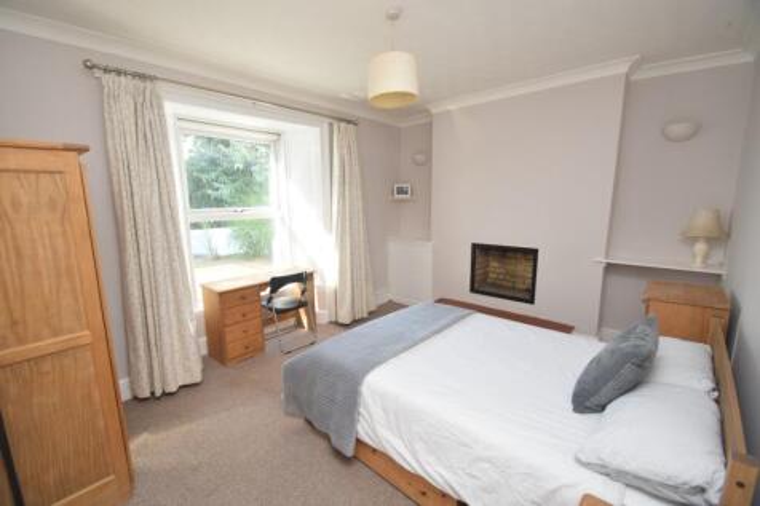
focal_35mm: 15
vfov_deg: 77.3
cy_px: 253
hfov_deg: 100.4
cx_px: 380
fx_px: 317
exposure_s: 1/125
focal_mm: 10
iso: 800
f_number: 5.6
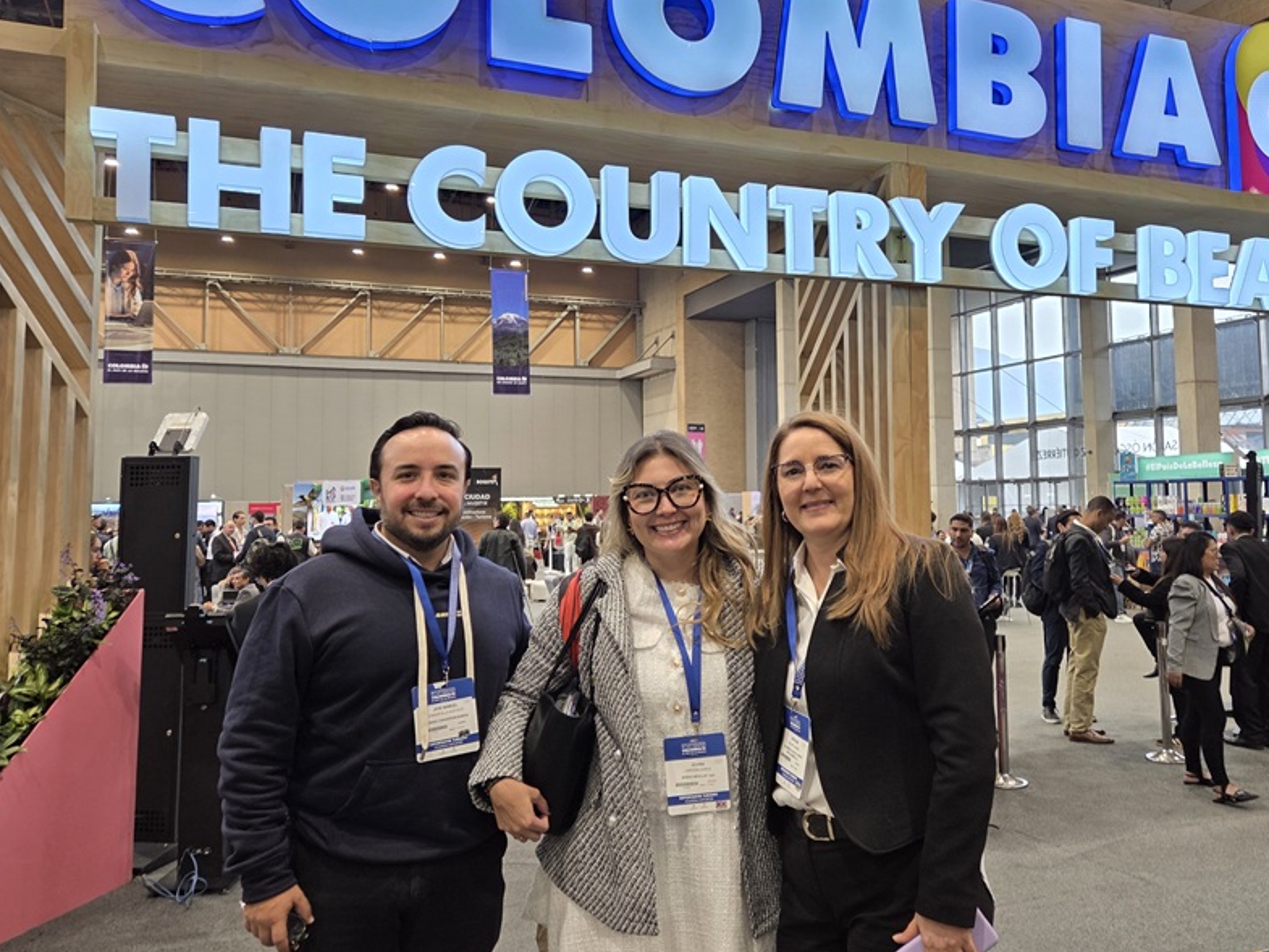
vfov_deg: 46.7
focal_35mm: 30
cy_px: 417
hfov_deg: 59.7
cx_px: 731
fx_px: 1100
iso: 125
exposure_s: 1/120
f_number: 1.8
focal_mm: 5.4
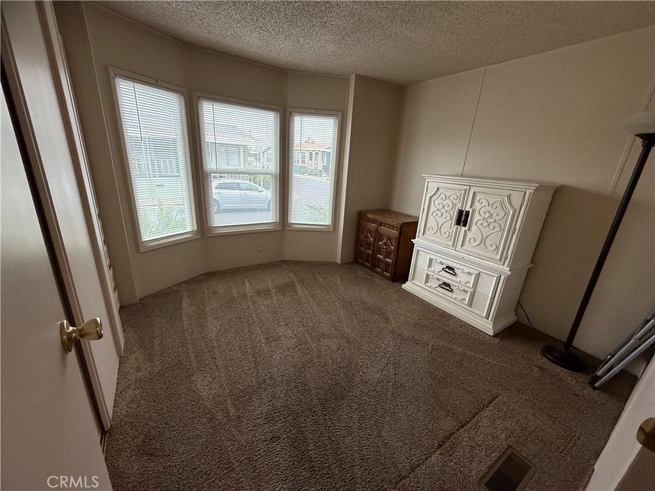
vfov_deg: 85.7
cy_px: 246
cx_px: 328
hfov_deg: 102.1
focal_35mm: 14
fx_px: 265
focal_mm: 2.22
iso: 250
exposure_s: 1/120
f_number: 2.2
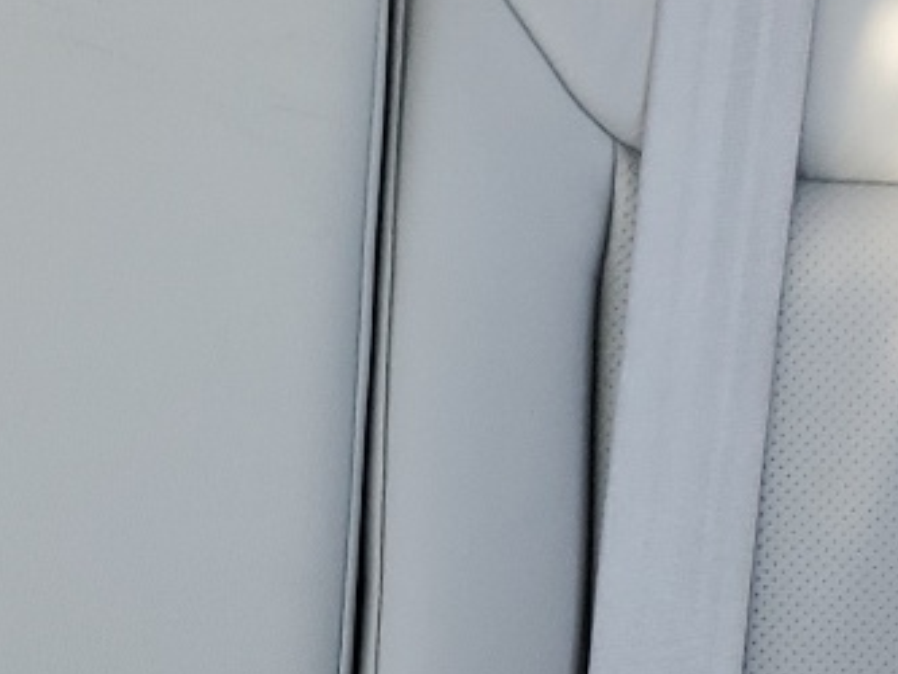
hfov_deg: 15.5
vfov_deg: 11.8
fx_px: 3244
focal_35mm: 125
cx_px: 27
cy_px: 582
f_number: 1.5
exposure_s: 1/60.2
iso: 63
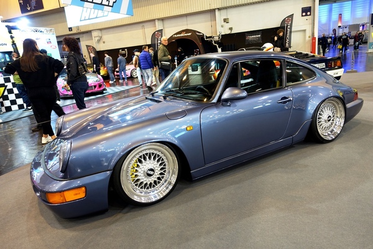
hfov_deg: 73.7
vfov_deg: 53.1
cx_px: 186
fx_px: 249
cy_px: 124
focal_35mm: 24
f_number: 1.8
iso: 160
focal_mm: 8.8
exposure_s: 1/30
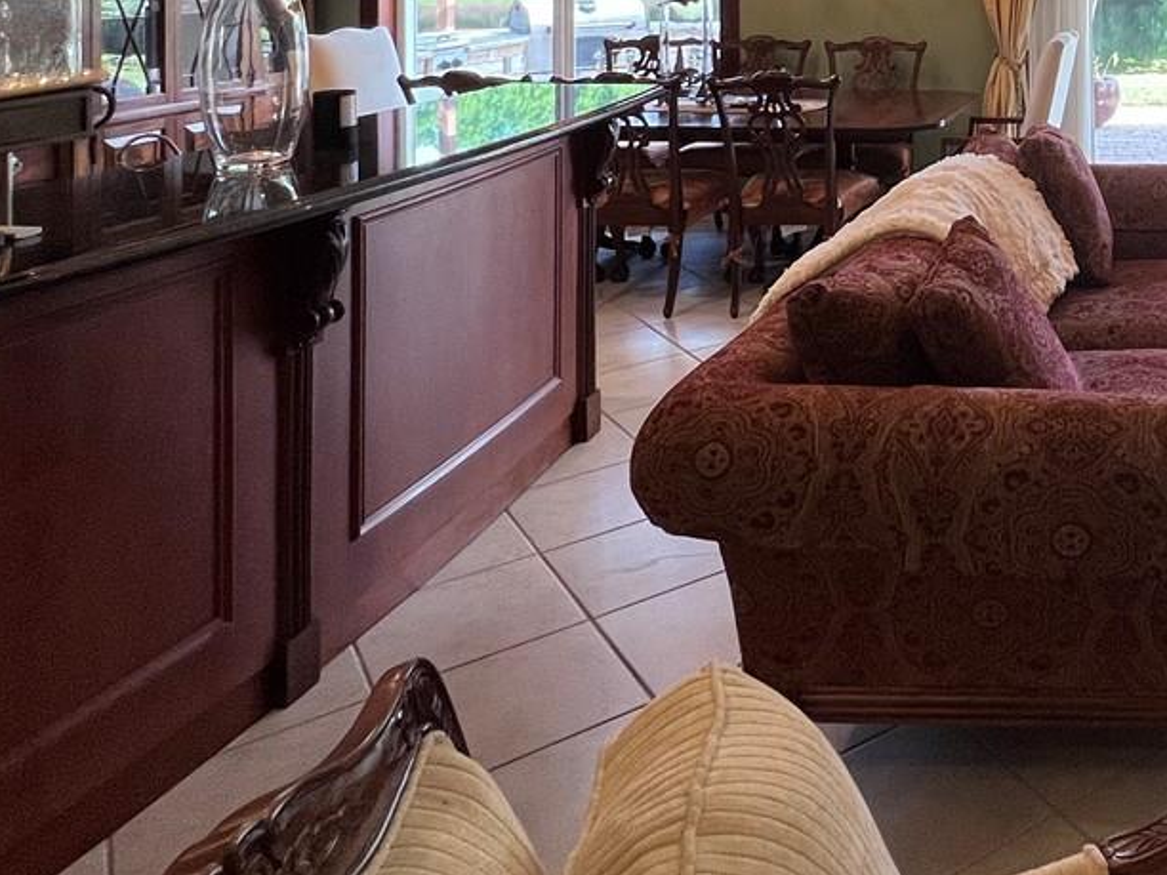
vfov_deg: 36.4
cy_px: -50
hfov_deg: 43.9
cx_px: 1230
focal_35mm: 34
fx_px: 1146
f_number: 1.8
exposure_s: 1/120
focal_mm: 1.57
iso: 160
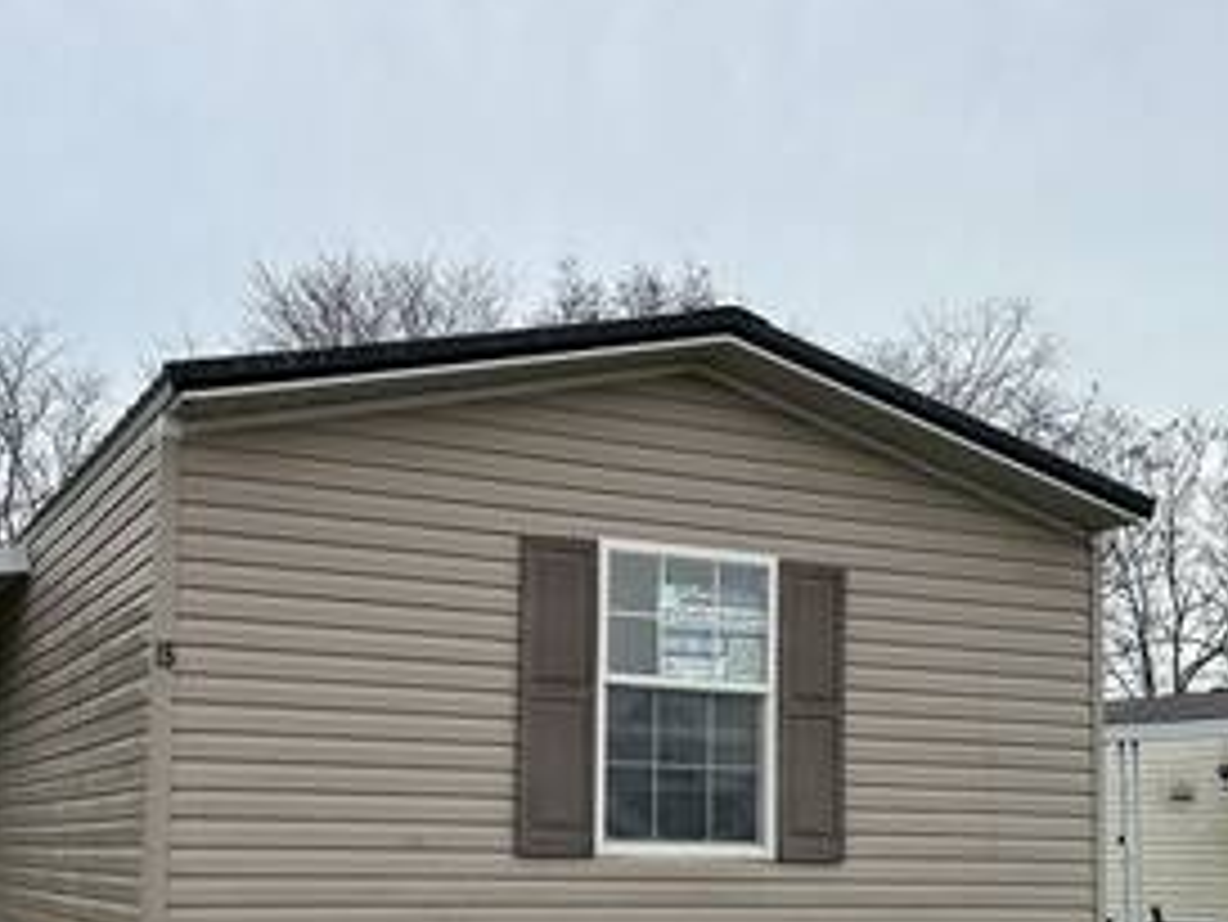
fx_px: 1597
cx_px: 495
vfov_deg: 31.2
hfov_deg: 41.9
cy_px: 765
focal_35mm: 45
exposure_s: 1/2203
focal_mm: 6.86
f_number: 1.78
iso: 80
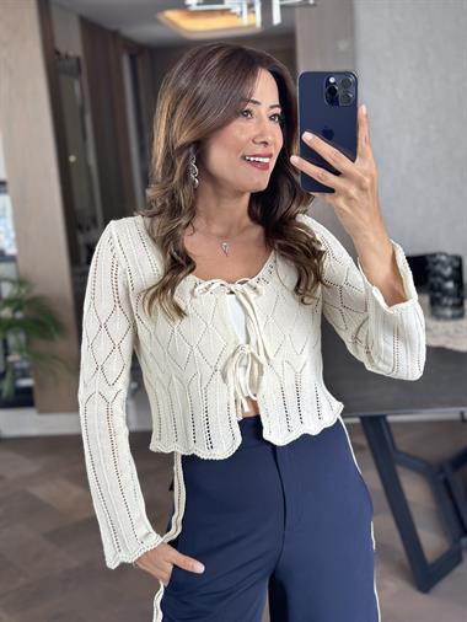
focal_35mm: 48
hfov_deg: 30.3
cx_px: 234
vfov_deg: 39.6
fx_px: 863
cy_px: 311
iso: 125
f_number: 1.78
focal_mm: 6.86
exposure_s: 1/93
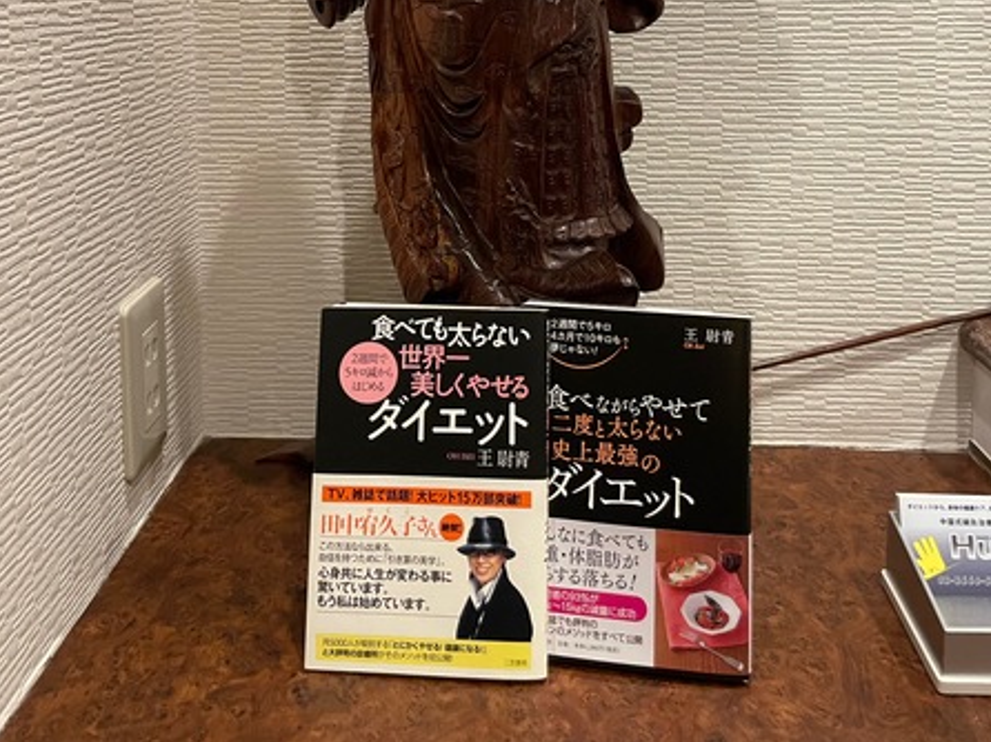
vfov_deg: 38.0
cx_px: 496
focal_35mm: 35
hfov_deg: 52.7
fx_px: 1001
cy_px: 78
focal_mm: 4.2
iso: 500
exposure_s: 1/60
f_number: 1.6
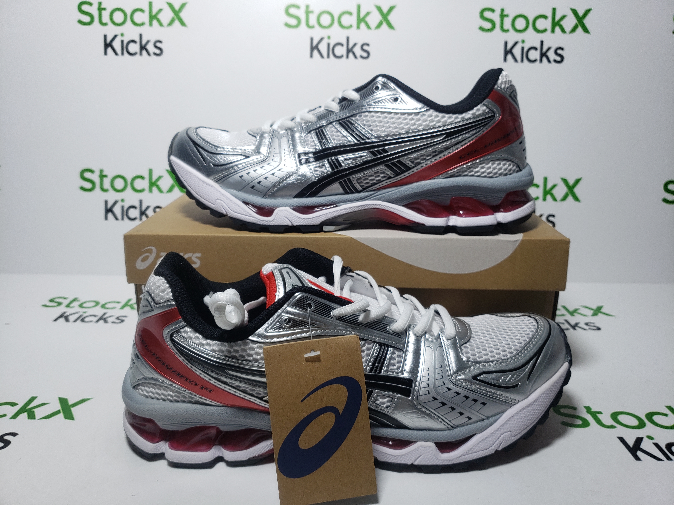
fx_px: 506
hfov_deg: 67.3
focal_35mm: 26
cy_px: 252
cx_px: 337
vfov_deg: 53.1
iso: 50
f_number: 1.5
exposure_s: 1/485
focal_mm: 4.3
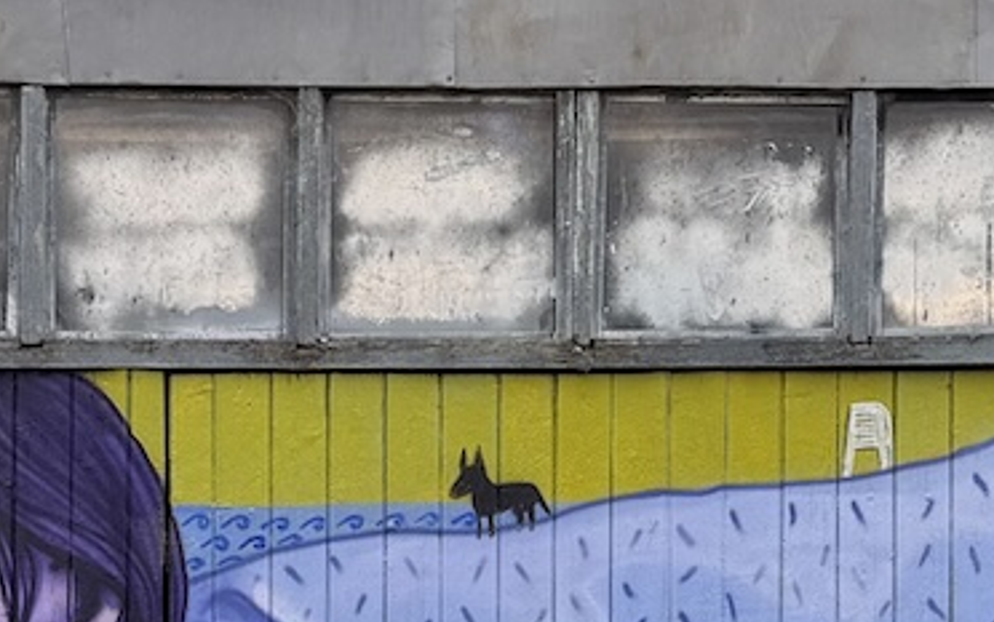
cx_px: 254
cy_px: 651
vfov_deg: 18.1
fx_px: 1897
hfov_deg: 28.9
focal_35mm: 70
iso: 80
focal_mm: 6.76
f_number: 1.78
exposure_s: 1/213
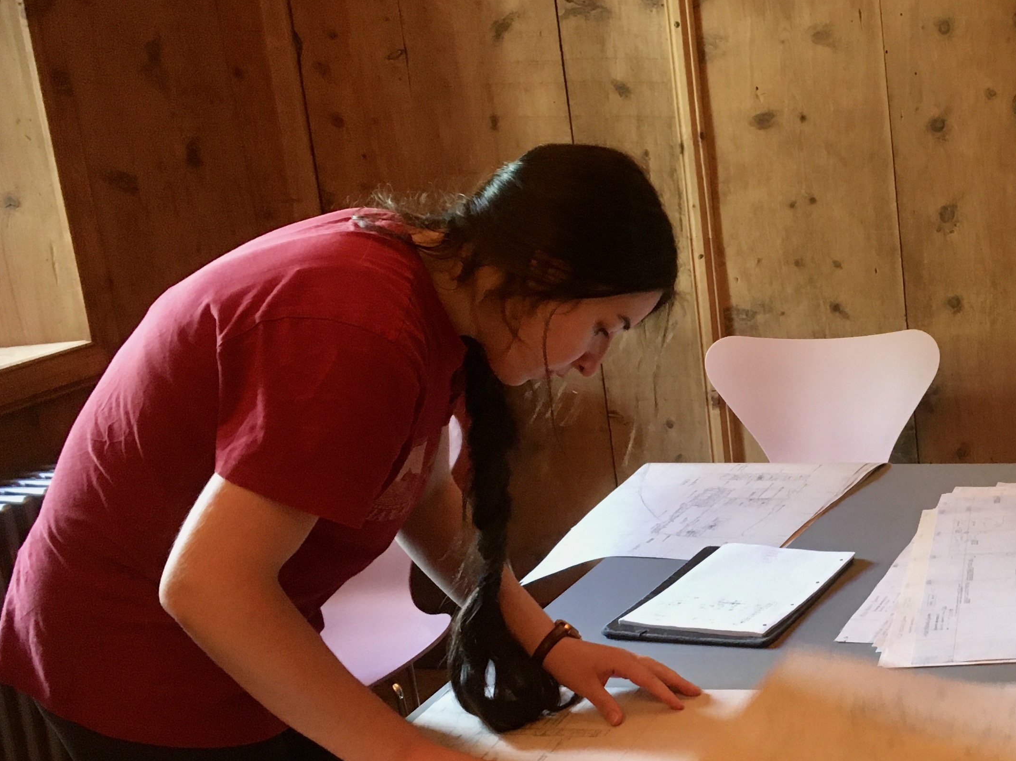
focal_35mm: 55
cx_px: 931
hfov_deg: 33.0
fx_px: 1614
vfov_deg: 26.5
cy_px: 417
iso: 200
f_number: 2.2
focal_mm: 4.15
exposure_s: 1/20
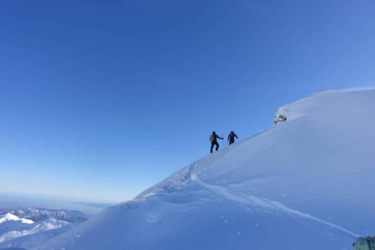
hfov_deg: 73.8
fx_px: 250
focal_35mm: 24
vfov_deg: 53.1
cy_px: 125
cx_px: 188
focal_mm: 8.8
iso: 125
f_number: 5.6
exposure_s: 1/640
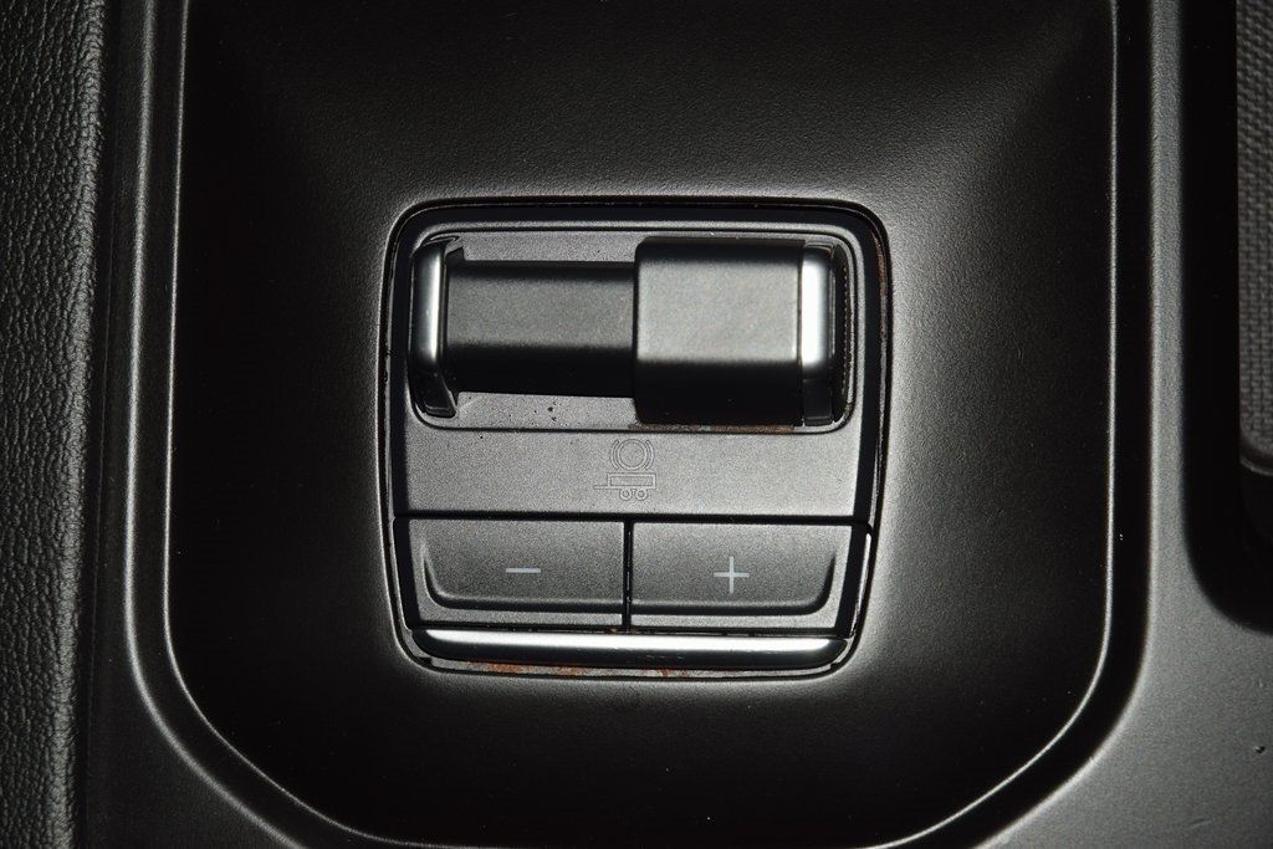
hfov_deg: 19.5
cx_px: 636
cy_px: 424
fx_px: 3713
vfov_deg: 13.0
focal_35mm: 105
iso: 100
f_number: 8
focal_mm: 70
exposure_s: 1/125
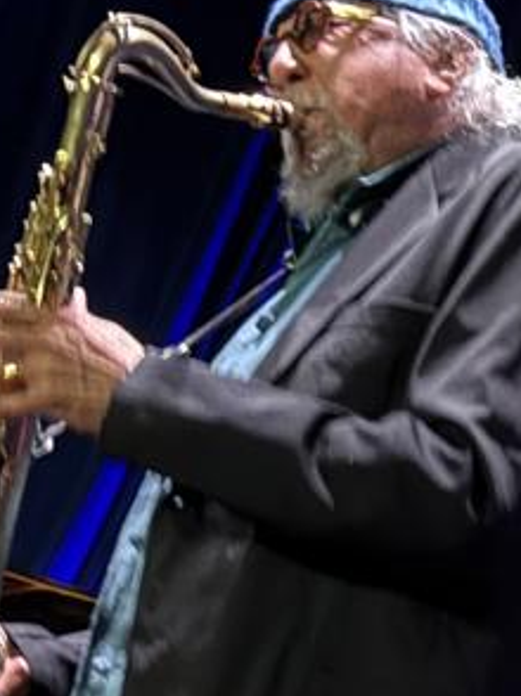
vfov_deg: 9.9
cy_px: 928
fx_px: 3939
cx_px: 850
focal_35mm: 196
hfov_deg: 7.4
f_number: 1.78
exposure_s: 1/15
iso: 800
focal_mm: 6.76
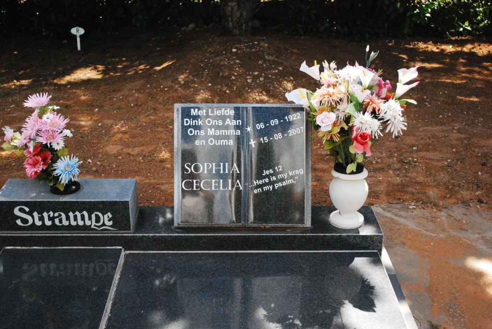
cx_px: 246
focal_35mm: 51
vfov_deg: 26.5
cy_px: 164
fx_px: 698
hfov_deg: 38.8
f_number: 5
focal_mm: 34
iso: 1600
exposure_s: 1/2500
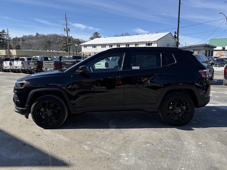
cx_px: 114
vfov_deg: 56.8
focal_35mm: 24
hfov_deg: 71.6
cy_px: 85
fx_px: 157
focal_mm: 6.76
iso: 80
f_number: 1.78
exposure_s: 1/3759
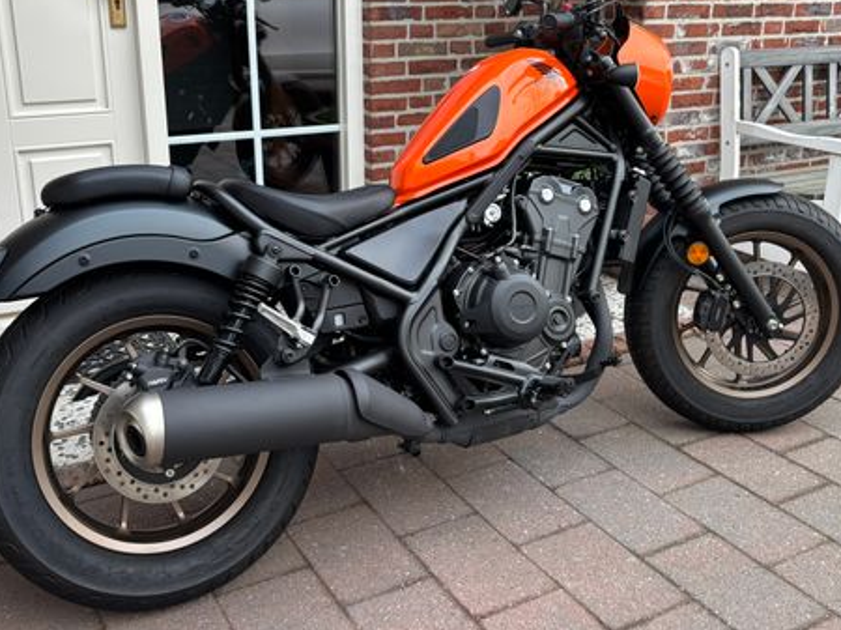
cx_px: 407
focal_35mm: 37
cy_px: 245
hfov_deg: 50.2
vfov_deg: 38.4
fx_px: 898
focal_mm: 5.96
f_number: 1.6
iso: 125
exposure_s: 1/120
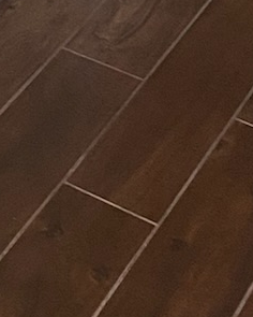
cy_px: -476
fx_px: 1647
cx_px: -473
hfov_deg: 7.8
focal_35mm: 176
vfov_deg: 9.6
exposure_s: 1/60
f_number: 1.8
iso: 125
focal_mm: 4.25
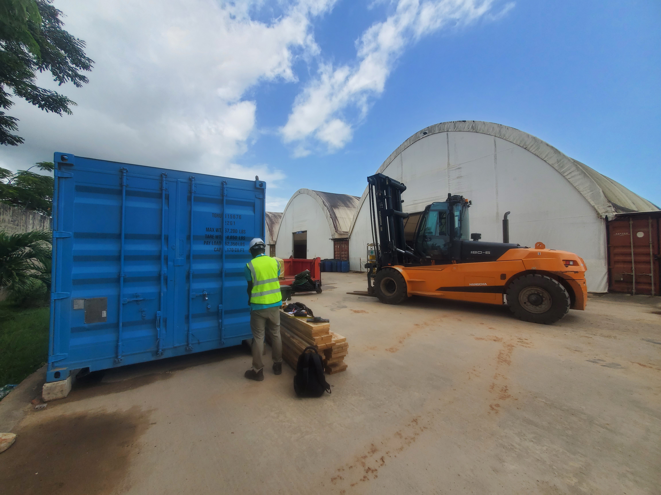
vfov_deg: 89.9
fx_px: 248
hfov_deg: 106.2
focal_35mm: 13
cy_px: 248
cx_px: 330
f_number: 2.2
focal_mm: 1.8
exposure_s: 1/873
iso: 50
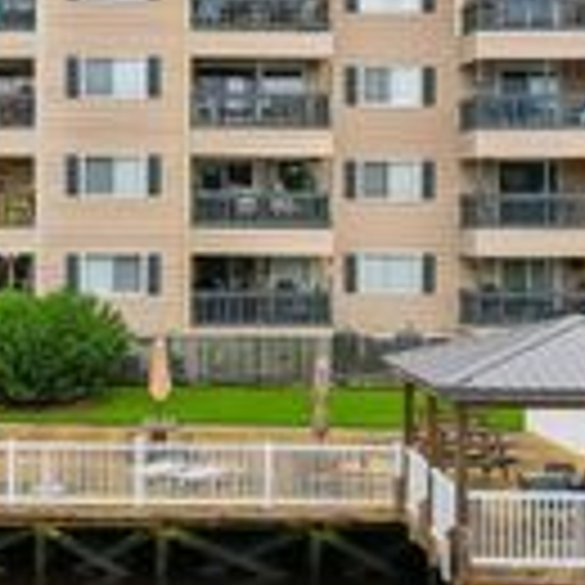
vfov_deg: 23.9
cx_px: 50
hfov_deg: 23.3
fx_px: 1377
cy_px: 209
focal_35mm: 72
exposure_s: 1/160
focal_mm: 8.38
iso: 100
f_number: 2.8
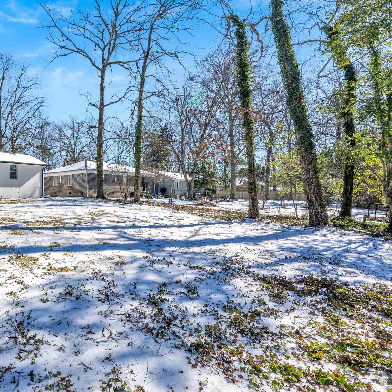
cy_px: 187
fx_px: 282
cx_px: 84
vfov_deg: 69.6
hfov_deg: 64.1
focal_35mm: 22
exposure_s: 1/320
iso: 160
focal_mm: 16
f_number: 9
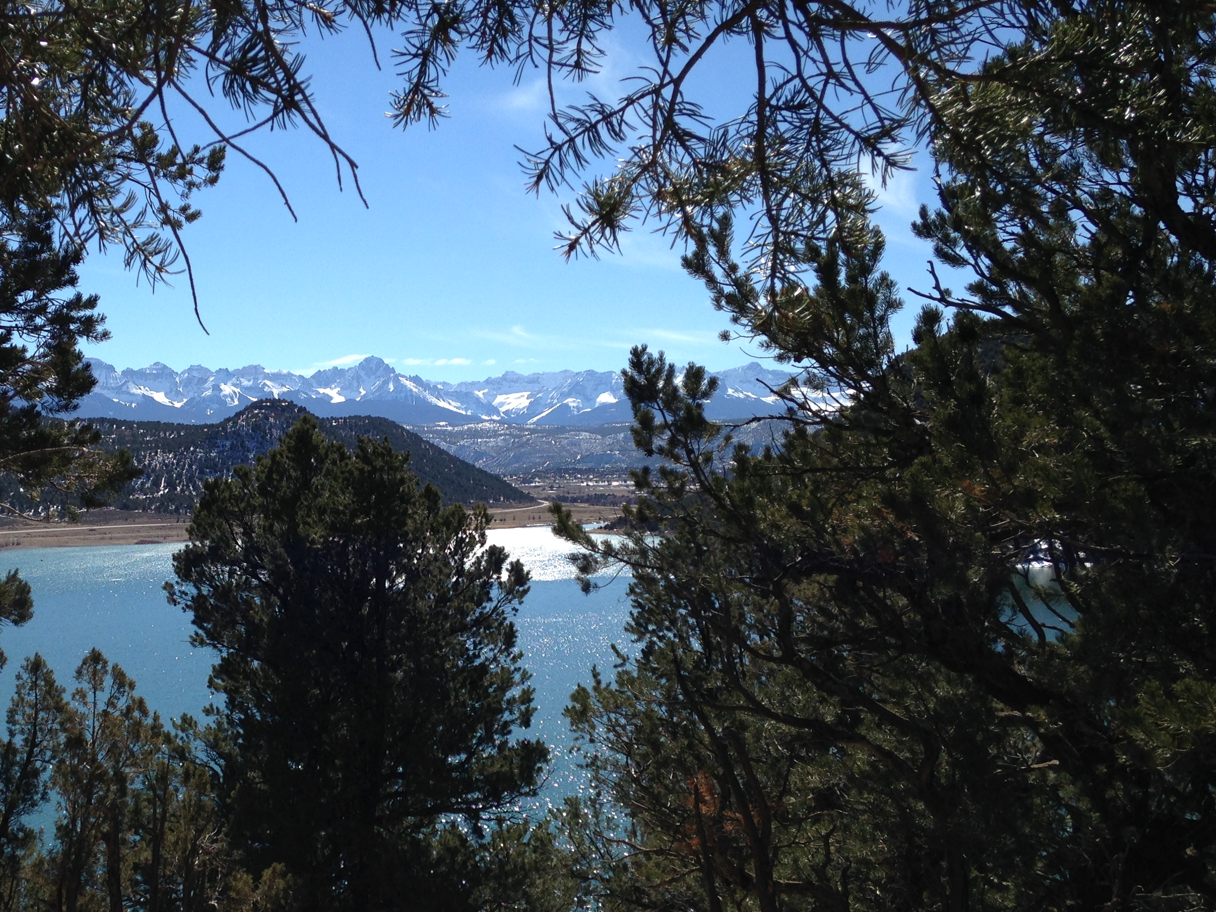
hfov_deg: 41.5
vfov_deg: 32.0
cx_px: 391
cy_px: 586
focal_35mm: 45
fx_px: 1581
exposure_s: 1/1938
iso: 50
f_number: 2.4
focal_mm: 4.12
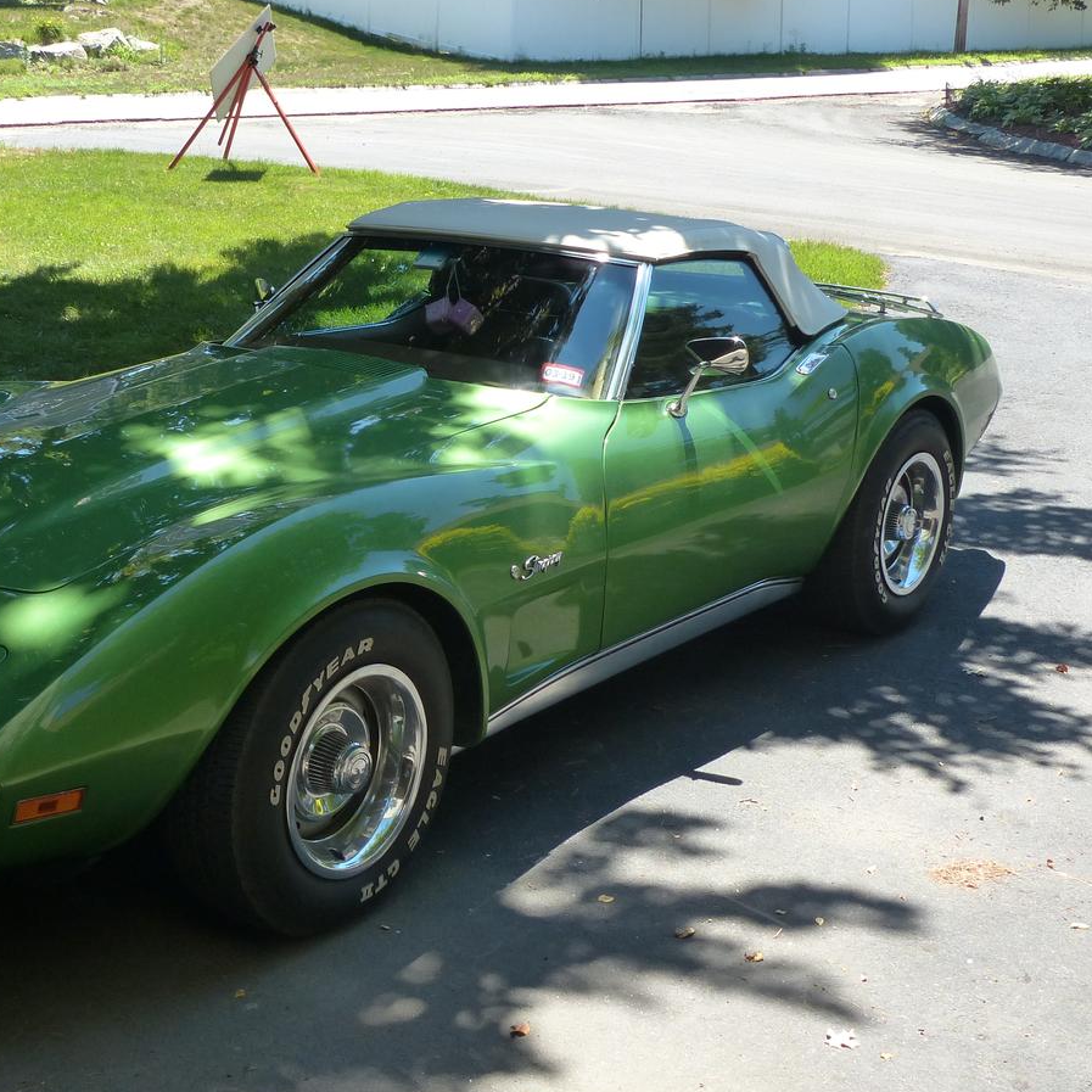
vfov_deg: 32.7
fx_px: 1856
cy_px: 449
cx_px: 374
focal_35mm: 52
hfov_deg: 32.5
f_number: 4
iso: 160
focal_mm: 5.9
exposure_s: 1/250
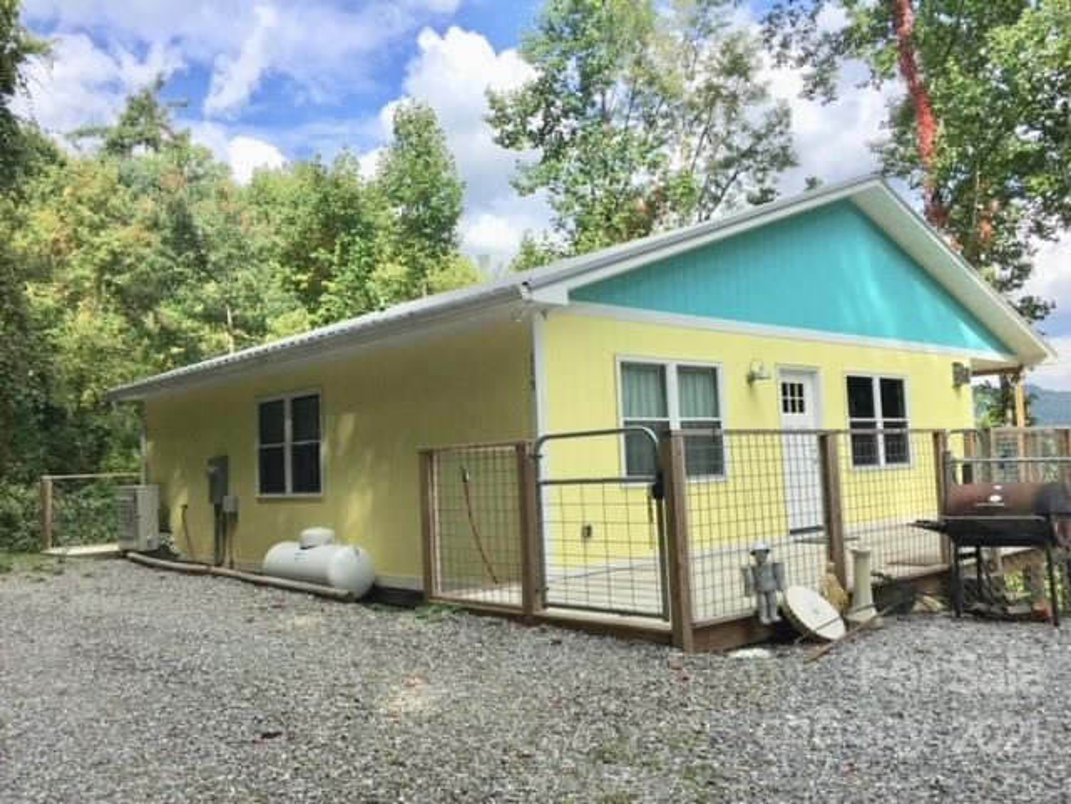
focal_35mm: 29
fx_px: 897
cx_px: 536
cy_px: 402
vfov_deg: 48.2
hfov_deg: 61.7
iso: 32
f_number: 2.2
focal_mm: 4.15
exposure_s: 1/1276
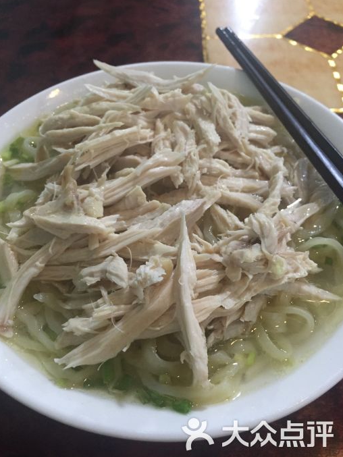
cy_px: 233
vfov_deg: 60.0
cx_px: 174
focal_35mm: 30
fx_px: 396
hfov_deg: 46.8
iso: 200
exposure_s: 1/33
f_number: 2.2
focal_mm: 4.15
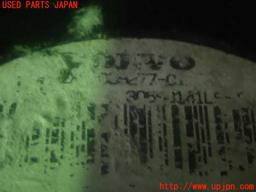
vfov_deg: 25.7
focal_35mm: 57
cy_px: 96
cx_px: 128
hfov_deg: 33.8
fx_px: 422
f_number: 3.5
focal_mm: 10.29
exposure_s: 1/8
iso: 1600
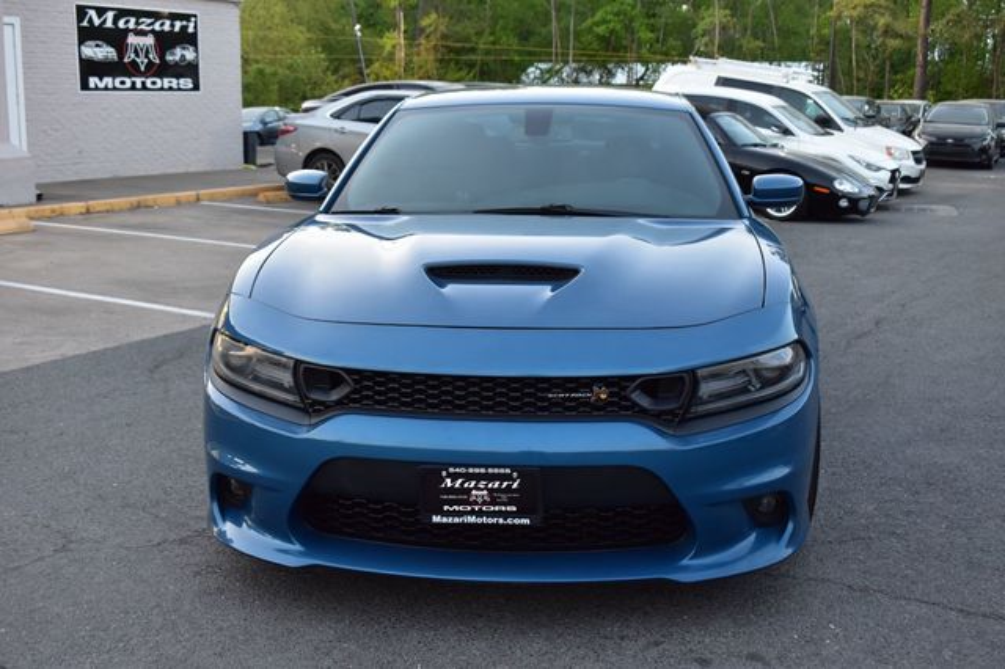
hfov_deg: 46.4
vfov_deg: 31.9
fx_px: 1172
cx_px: 502
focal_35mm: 42
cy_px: 334
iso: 900
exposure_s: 1/15
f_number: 6.3
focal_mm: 28
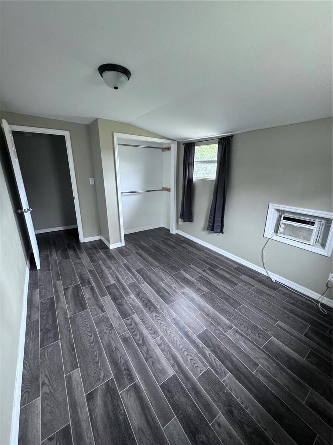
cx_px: 166
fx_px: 180
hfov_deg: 85.7
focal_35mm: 14
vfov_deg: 102.1
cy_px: 222
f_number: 2.2
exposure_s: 1/60
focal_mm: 2.22
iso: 400
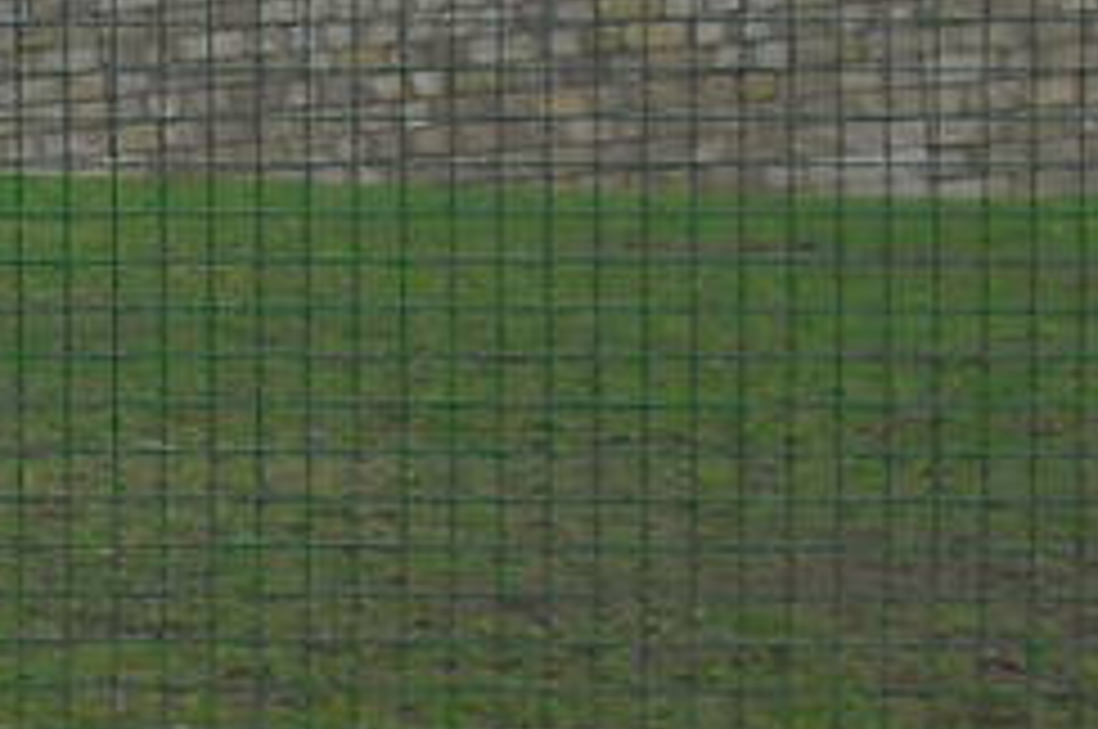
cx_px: -1242
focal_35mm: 246
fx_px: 7493
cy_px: 603
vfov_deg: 5.6
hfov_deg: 7.9
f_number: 7.8
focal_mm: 6.3
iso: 100
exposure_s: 1/100
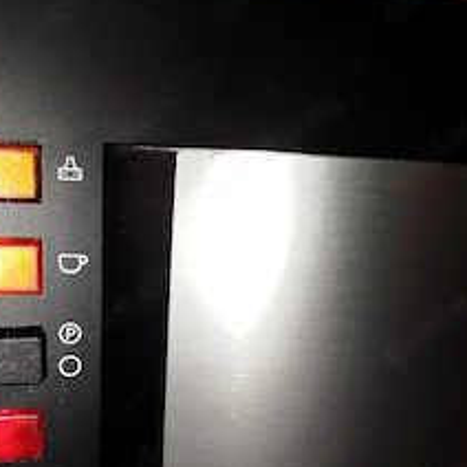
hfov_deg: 41.3
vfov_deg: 40.9
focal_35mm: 40
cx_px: 156
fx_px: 611
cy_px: 339
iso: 80
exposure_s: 1/50
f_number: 1.7
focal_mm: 5.31
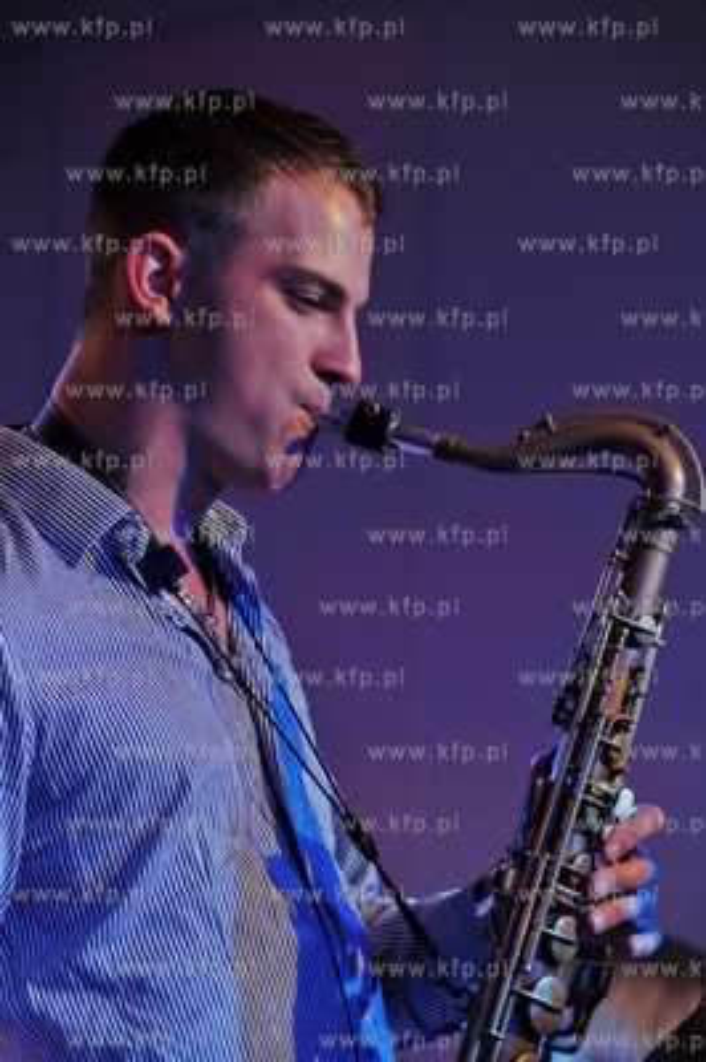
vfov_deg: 16.8
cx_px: 353
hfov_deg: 11.2
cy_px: 531
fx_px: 3595
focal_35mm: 122
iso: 1600
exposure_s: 1/100
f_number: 4
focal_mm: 122
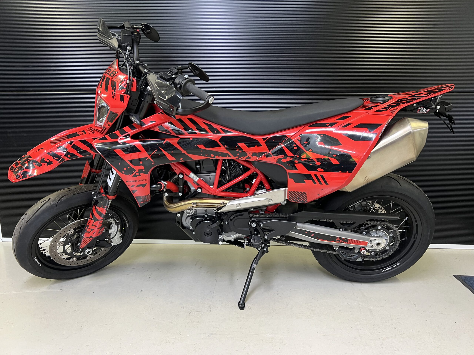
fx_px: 356
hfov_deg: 67.3
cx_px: 237
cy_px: 178
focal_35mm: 26
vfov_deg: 53.1
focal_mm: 5.7
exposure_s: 1/50
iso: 320
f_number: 1.5
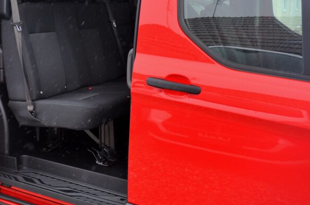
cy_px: 69
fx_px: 472
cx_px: 56
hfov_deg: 35.1
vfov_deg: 24.5
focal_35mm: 55
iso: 500
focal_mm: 21
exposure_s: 1/60
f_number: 4
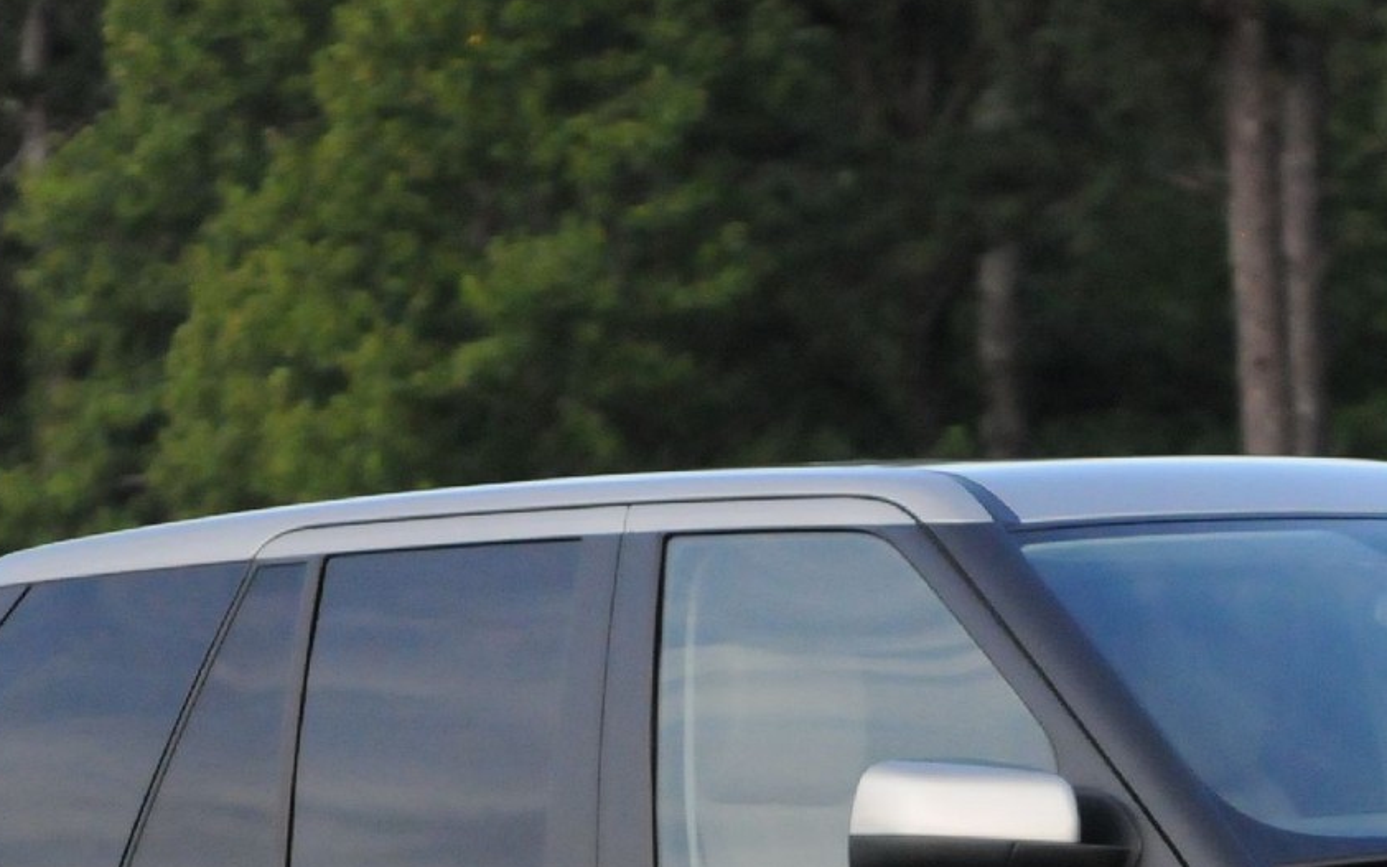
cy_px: 1123
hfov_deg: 5.0
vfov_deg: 3.1
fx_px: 15761
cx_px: 1272
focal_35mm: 417
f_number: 5
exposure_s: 1/1000
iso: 2000
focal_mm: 92
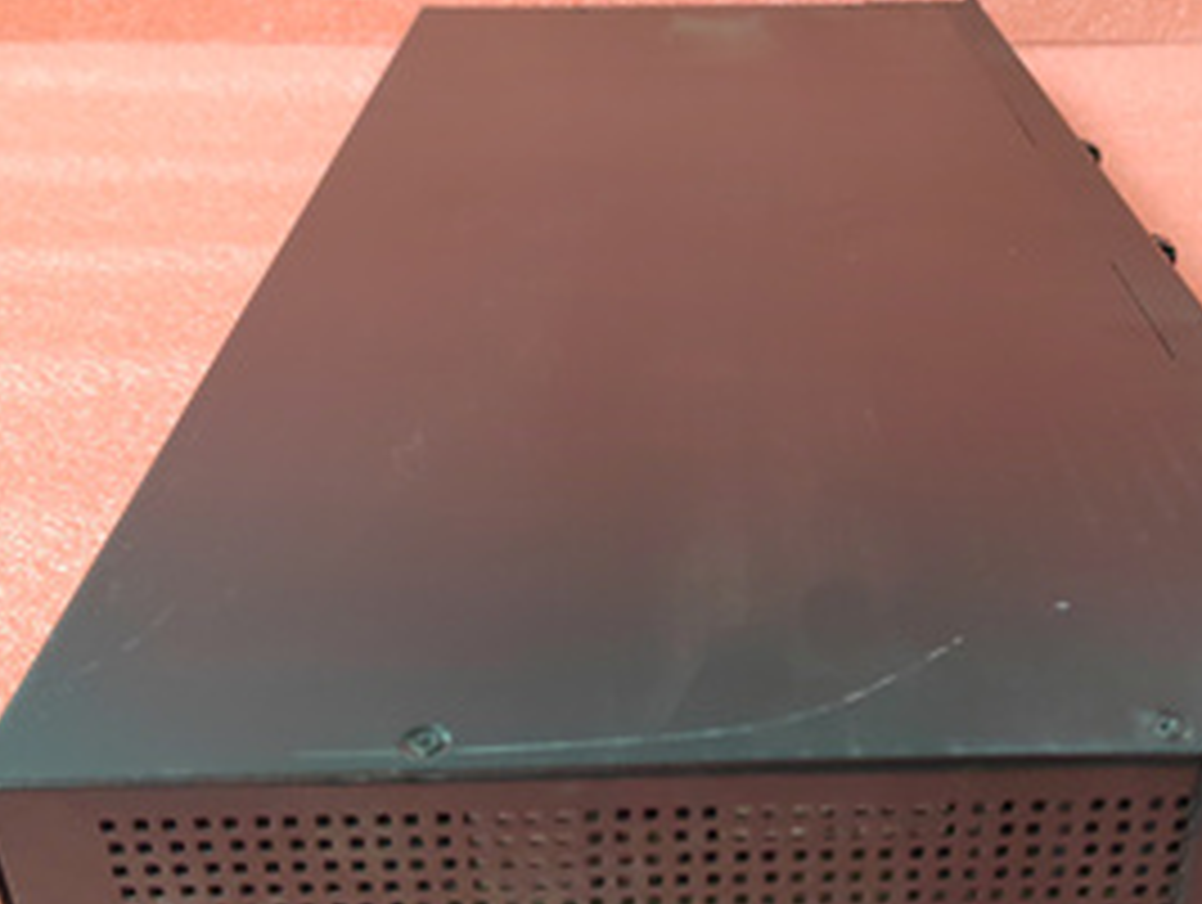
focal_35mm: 43
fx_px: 1495
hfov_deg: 43.6
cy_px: 569
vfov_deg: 33.5
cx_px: 725
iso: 2625
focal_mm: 5.52
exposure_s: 1/33.3
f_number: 1.9
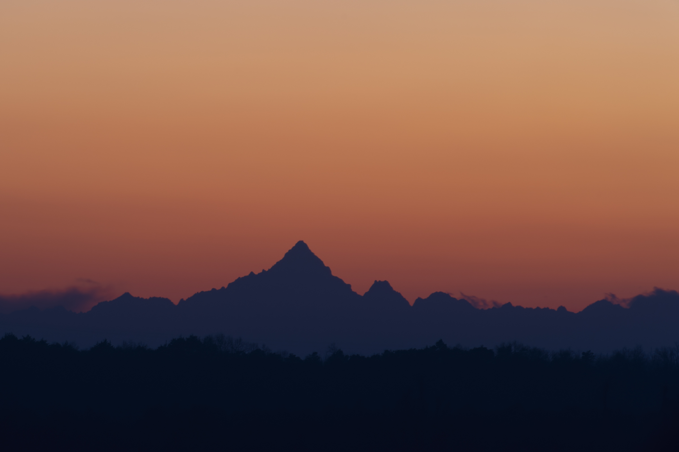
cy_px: 226
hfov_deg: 3.8
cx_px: 340
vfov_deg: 2.5
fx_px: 10367
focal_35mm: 550
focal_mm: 550
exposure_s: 2
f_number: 8
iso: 100
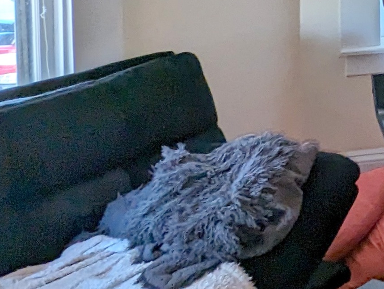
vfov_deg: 17.6
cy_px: -133
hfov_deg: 18.8
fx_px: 844
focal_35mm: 76
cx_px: 716
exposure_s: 1/48.6
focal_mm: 2.35
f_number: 2.2
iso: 102
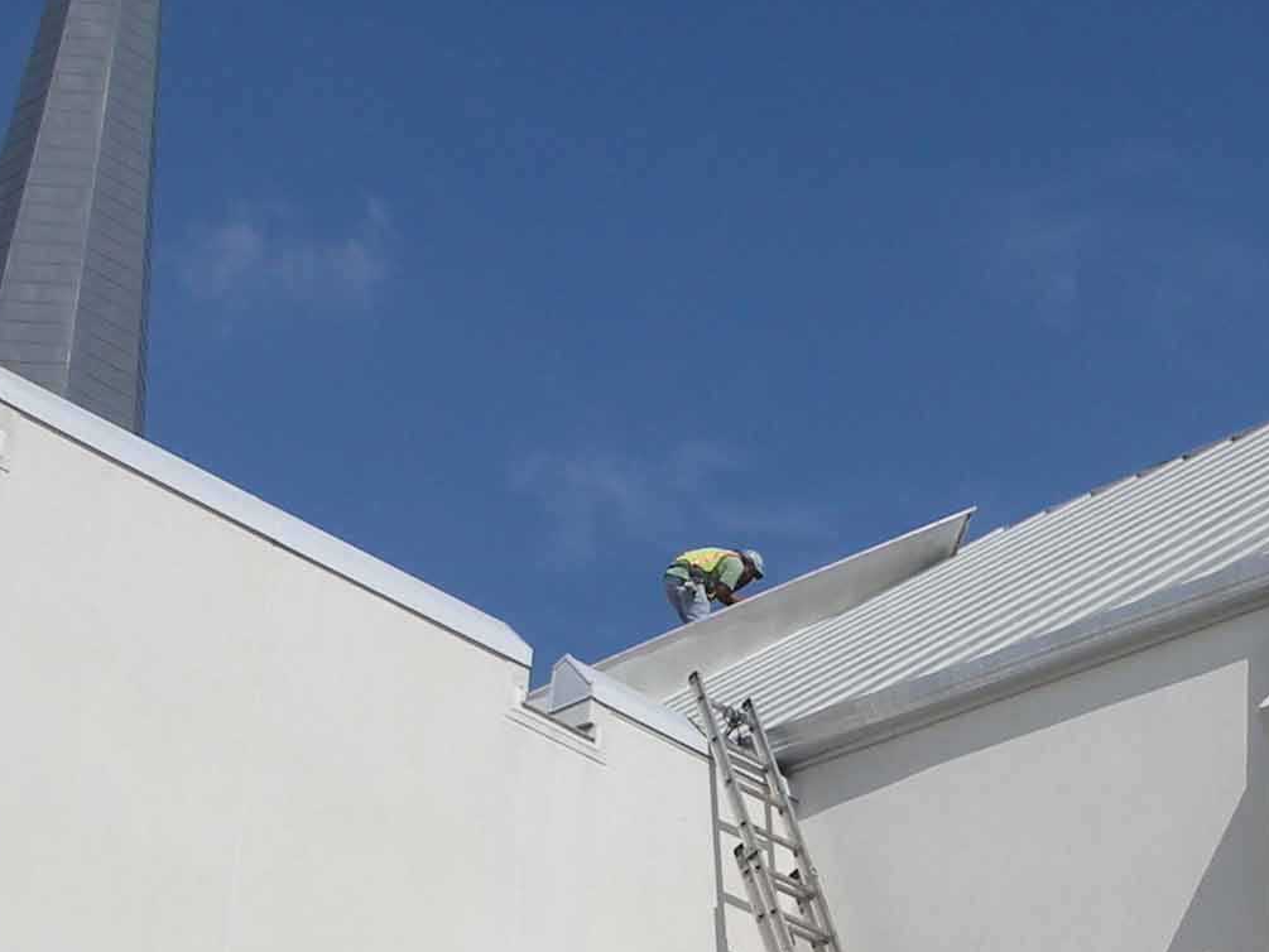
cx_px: 849
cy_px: 663
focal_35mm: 107
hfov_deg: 18.3
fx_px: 3923
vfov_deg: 13.8
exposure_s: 1/244
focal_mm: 5.8
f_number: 7.9
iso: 50
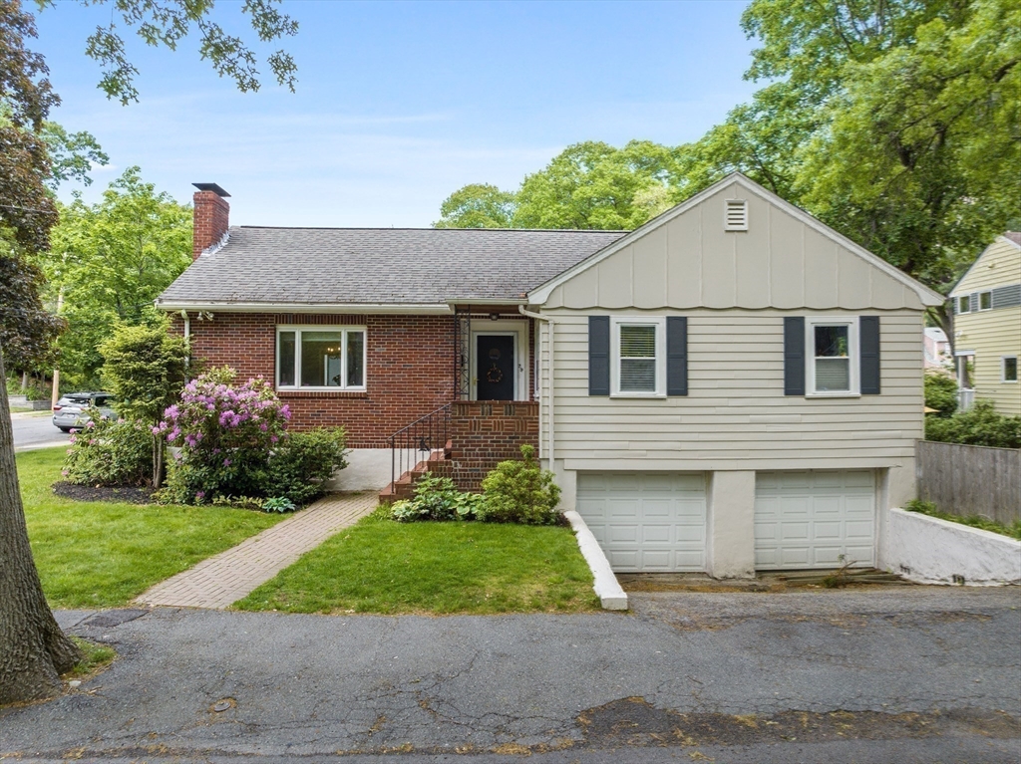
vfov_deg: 56.8
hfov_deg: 71.6
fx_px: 708
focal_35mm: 24
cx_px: 510
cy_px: 382
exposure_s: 1/120
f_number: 2.8
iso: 420
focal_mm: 12.29
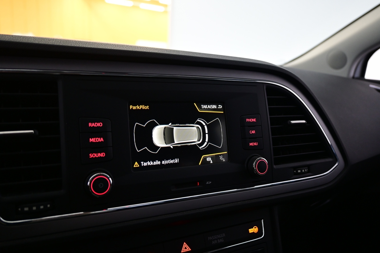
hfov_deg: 63.2
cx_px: 190
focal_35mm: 29
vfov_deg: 44.6
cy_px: 126
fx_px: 309
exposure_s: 1/30
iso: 900
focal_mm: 19.5
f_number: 3.8
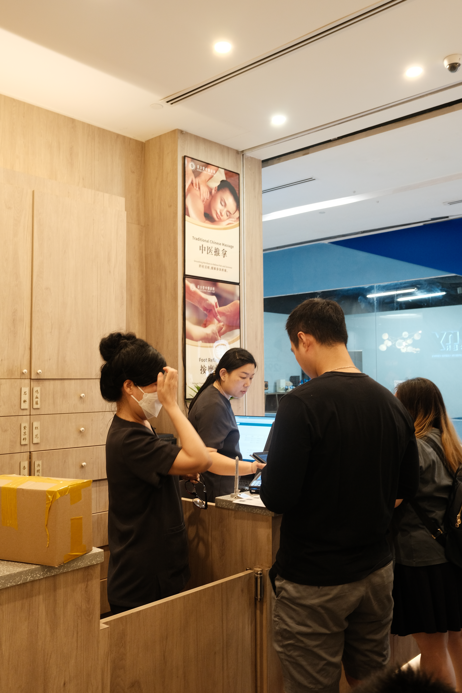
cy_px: 346
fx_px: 616
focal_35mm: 32
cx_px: 231
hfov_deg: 41.1
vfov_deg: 58.7
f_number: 4.2
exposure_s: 1/15
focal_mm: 21.5
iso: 800
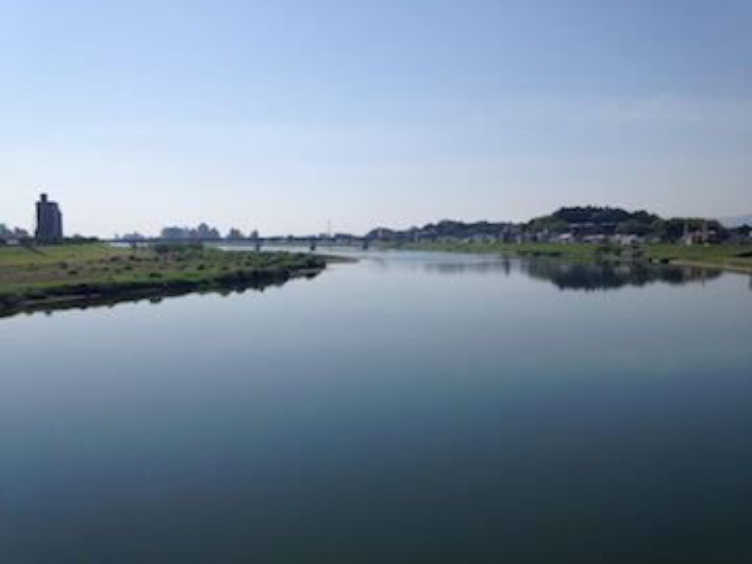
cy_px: 282
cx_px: 376
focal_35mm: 33
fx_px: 717
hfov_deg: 55.4
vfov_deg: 42.9
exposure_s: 1/3623
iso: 50
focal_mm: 4.12
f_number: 2.4
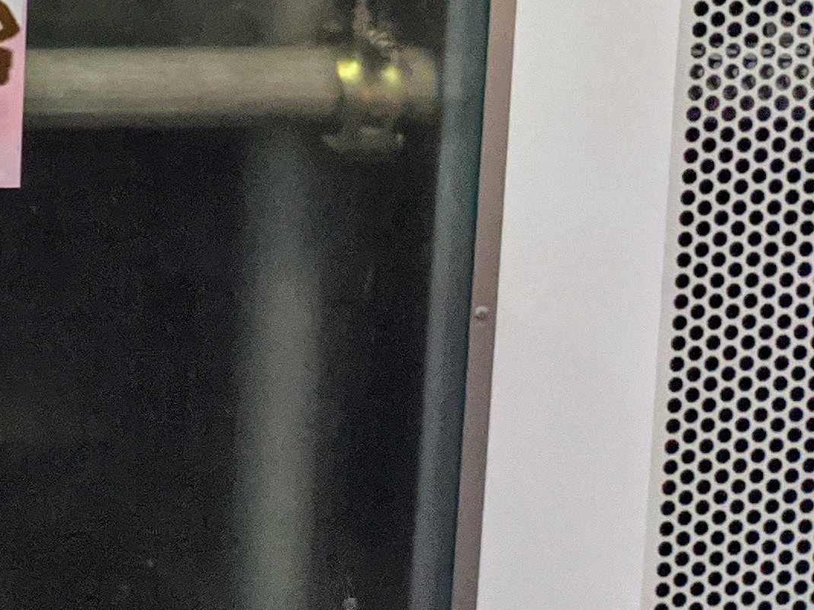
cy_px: -303
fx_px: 2398
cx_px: -721
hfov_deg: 15.9
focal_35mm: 102
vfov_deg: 13.6
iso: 1186
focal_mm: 4.38
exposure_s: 1/25
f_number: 1.73
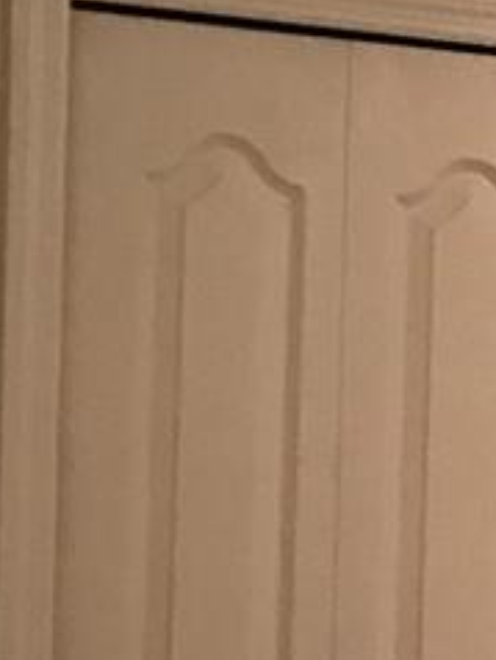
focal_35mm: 141
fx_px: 2689
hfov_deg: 9.5
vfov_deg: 13.8
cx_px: 1167
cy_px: 654
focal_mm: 3.99
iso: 50
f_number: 1.8
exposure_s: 1/15
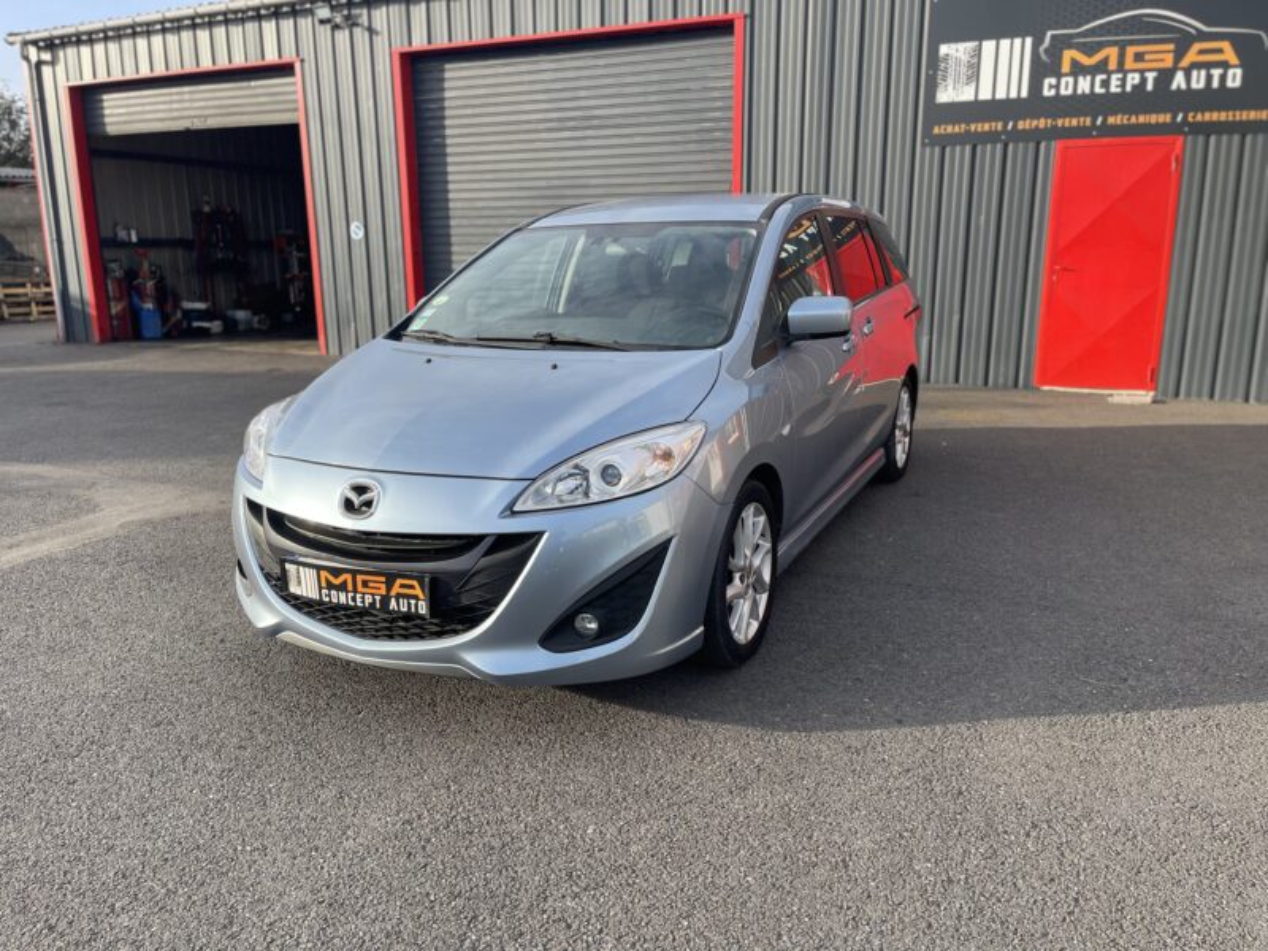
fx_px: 952
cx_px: 634
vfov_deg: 53.1
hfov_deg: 67.3
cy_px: 476
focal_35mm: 26
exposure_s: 1/1279
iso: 50
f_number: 1.6
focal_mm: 5.1
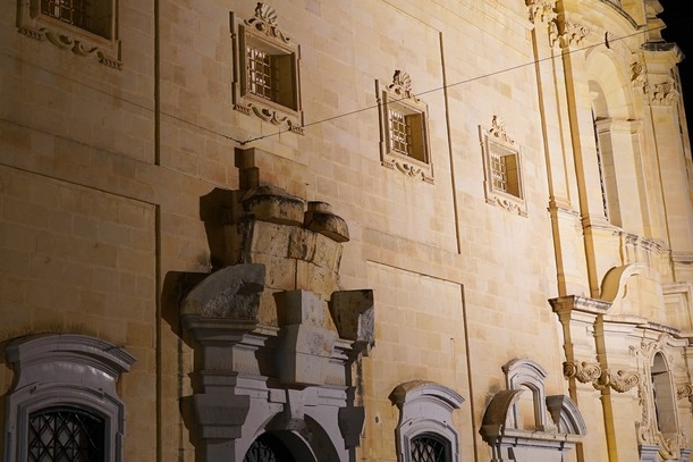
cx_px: 170
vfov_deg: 24.5
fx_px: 1058
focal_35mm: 55
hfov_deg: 35.4
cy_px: 158
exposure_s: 1/13
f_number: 2.8
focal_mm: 28
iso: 800
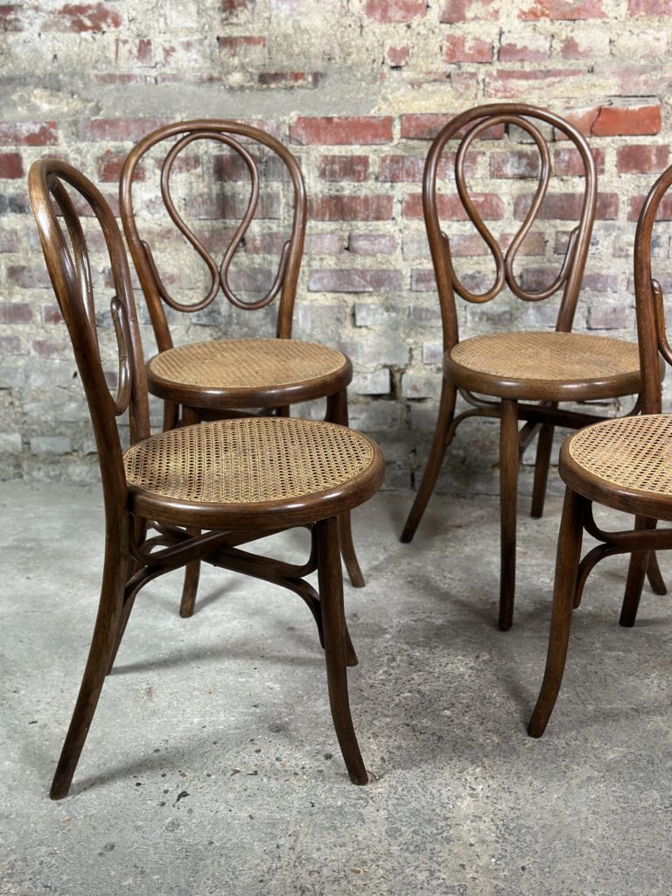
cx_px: 336
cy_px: 448
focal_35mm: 48
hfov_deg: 30.3
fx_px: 1242
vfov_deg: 39.7
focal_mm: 6.86
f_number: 1.78
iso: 200
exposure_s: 1/50
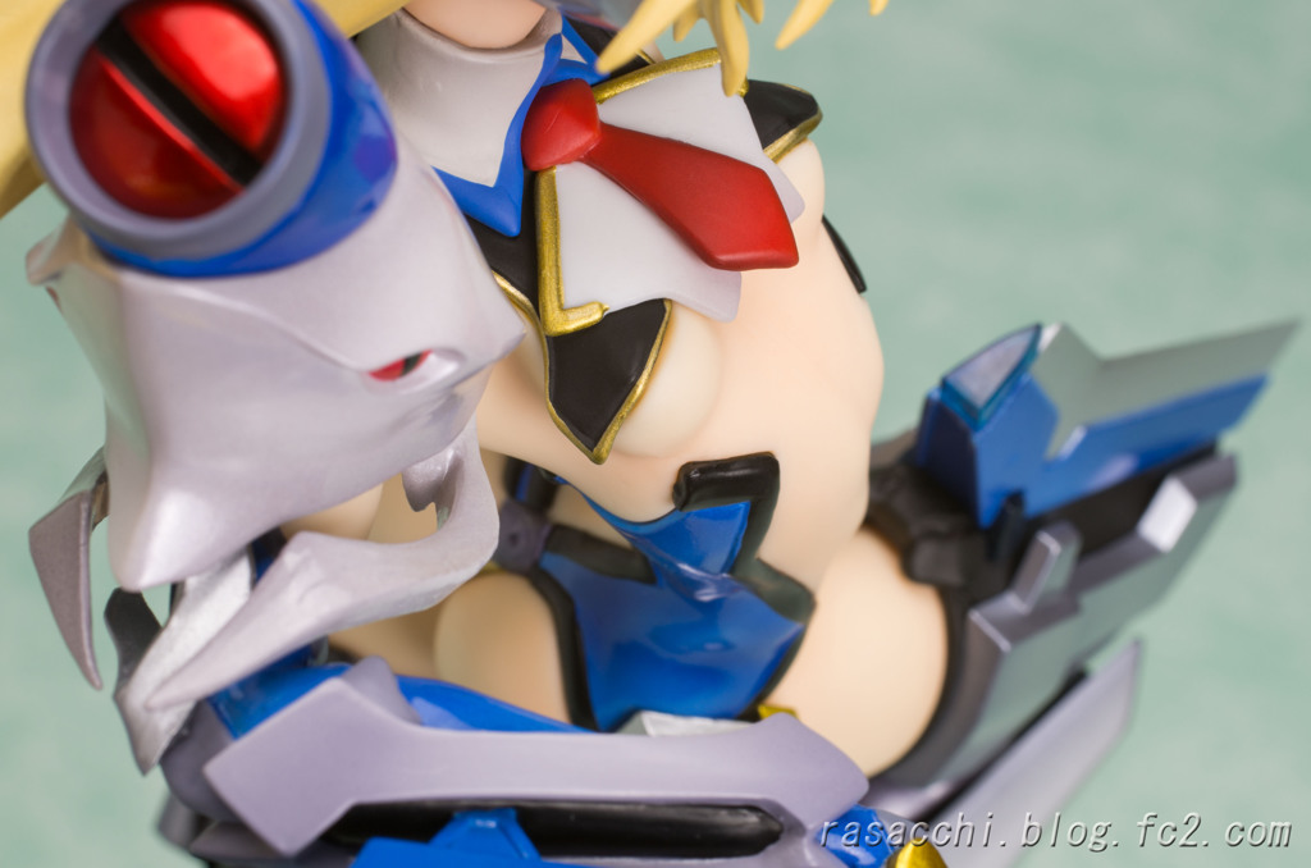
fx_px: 2725
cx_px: 656
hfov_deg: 27.0
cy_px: 434
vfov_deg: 18.1
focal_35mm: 75
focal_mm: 50
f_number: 16
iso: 100
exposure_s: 1/2.5
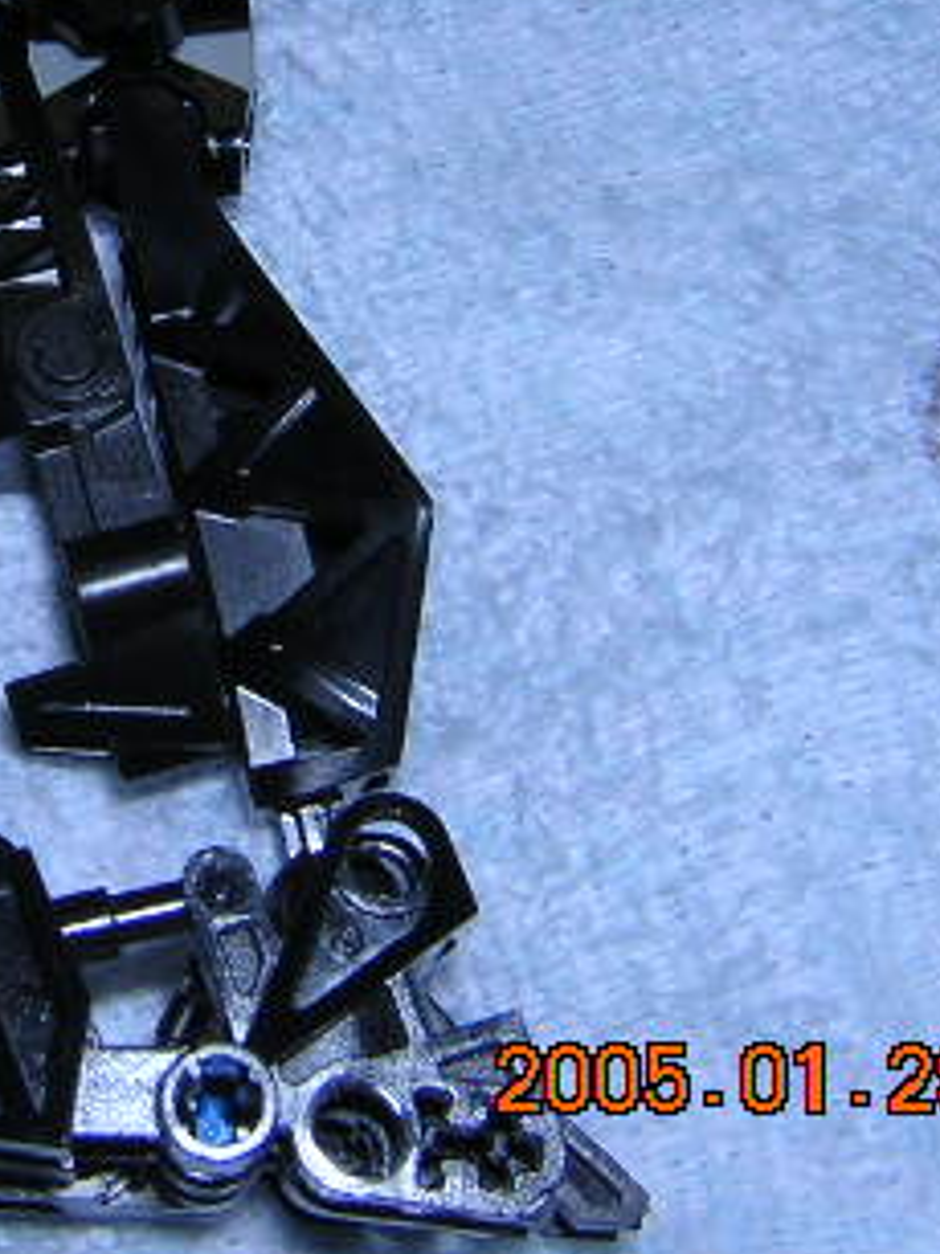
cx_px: 119
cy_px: 302
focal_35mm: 75
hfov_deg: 19.3
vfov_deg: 25.7
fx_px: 2717
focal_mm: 4.7
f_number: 5.2
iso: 100
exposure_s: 1/60.1
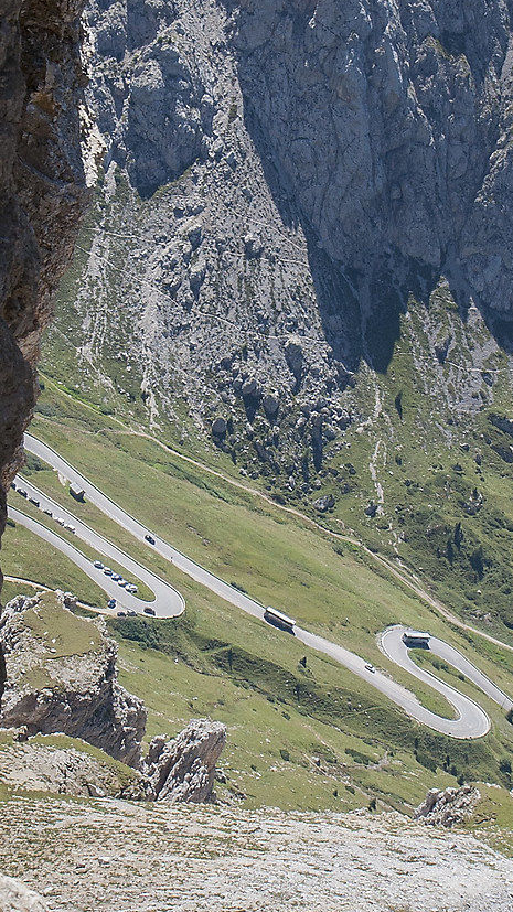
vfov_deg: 12.4
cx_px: 367
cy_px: 429
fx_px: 4185
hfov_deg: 7.0
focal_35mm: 173
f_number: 7.1
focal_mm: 38
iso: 400
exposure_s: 1/1250
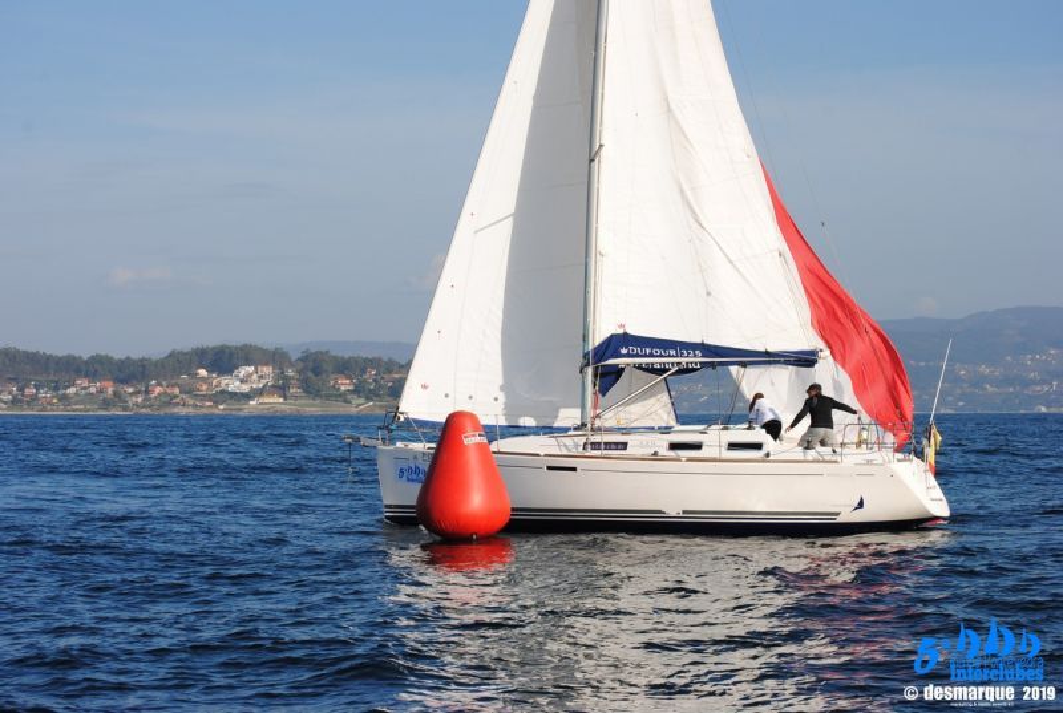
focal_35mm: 82
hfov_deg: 24.6
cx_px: 532
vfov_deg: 16.6
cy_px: 356
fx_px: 2441
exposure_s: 1/320
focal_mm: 55
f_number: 9
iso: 100
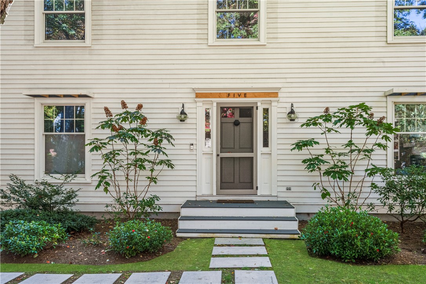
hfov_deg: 57.2
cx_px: 213
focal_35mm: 33
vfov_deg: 40.0
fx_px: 390
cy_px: 142
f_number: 14
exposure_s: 1/50
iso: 400
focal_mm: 22
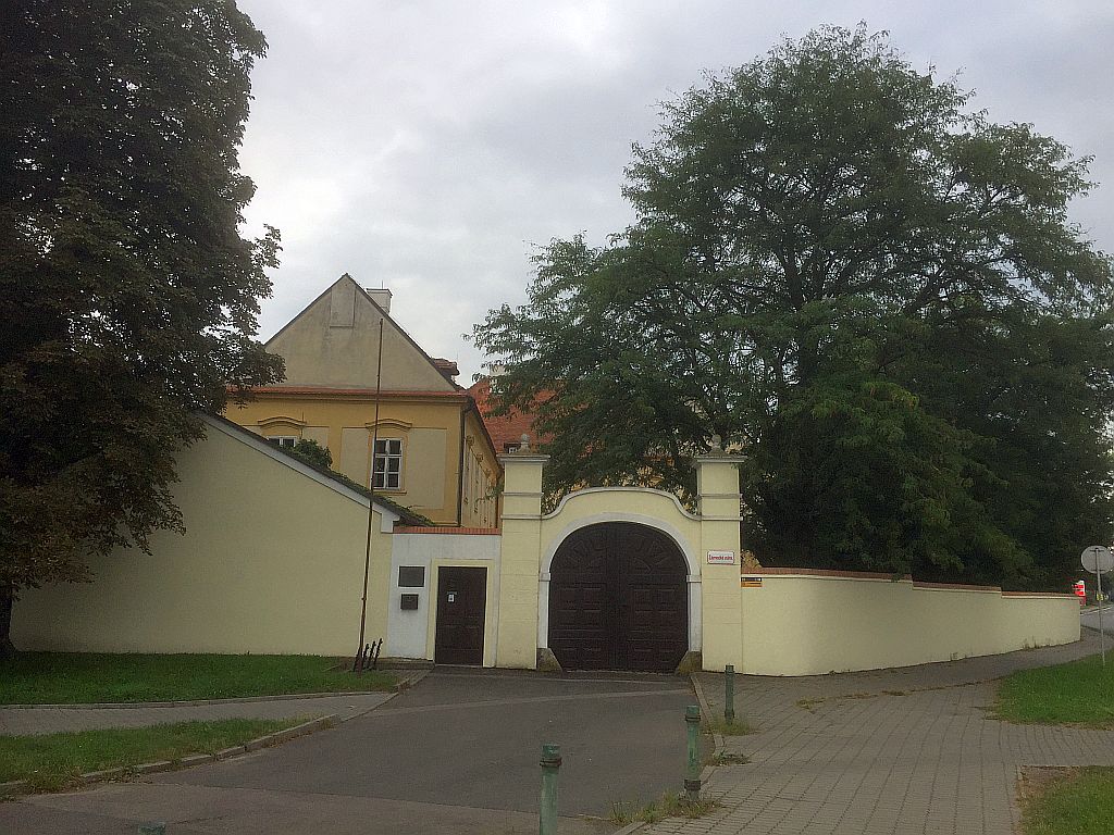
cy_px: 418
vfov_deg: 48.2
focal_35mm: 29
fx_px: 933
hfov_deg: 61.7
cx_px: 557
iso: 32
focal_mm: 4.15
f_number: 2.2
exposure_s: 1/581
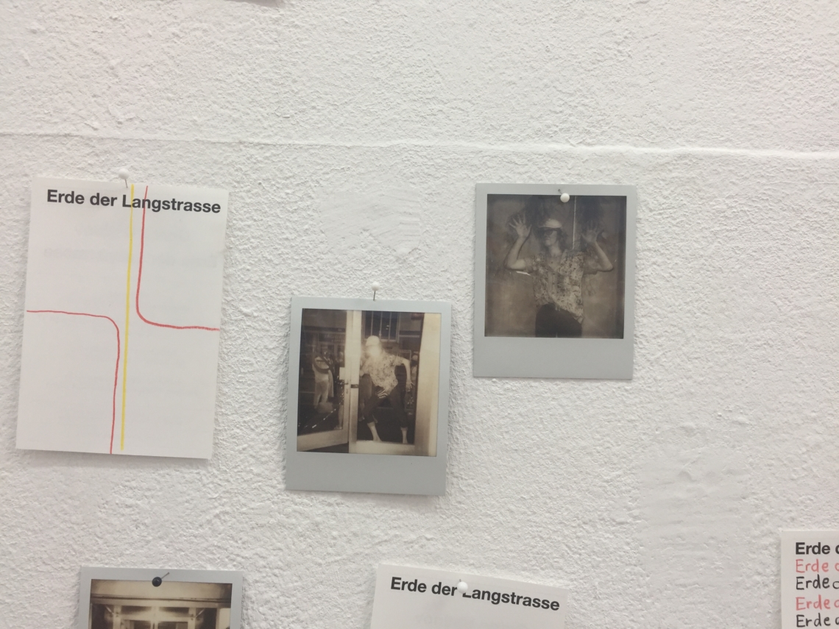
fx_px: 703
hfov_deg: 61.7
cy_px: 314
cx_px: 420
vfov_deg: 48.2
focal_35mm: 29
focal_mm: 4.15
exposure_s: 1/100
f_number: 2.2
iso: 40
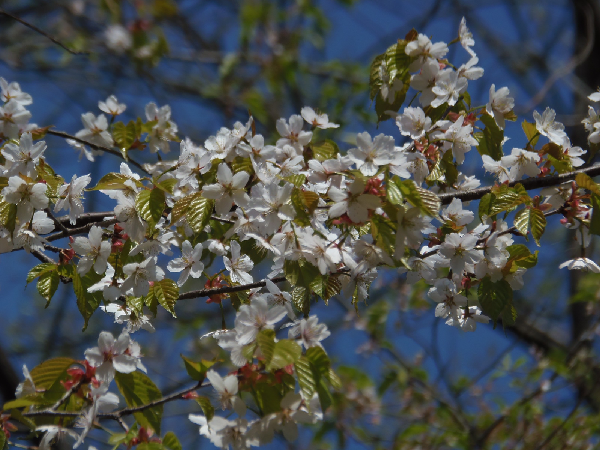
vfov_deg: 4.6
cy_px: 225
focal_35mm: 326
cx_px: 300
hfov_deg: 6.1
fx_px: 5651
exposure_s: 1/800
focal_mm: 60.4
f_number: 5
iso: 64
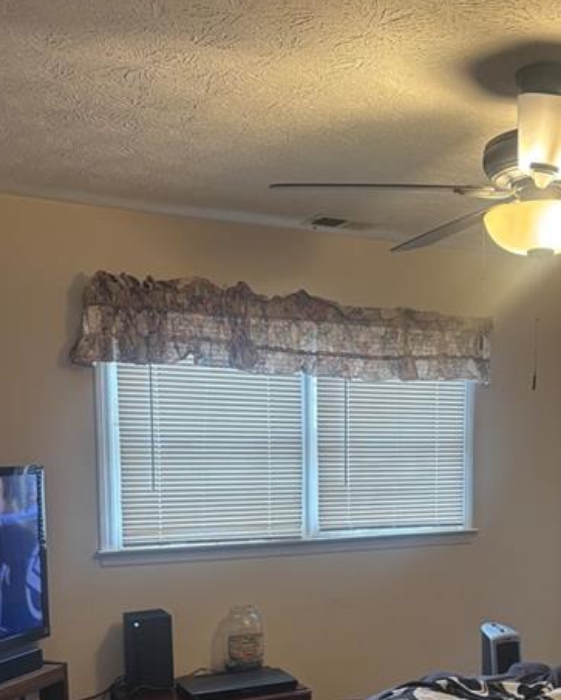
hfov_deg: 34.5
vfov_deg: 41.6
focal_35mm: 43
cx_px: 391
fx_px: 892
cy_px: 528
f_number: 1.6
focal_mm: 5.96
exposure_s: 1/60
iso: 160
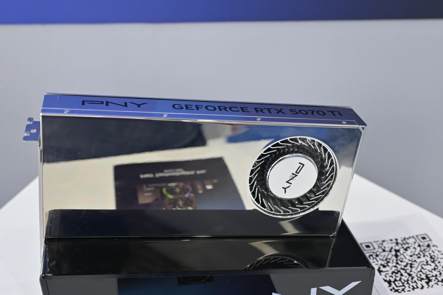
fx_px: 554
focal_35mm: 45
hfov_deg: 43.6
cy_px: 148
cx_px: 222
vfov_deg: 29.9
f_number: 5.6
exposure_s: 1/80
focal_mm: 45
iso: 500
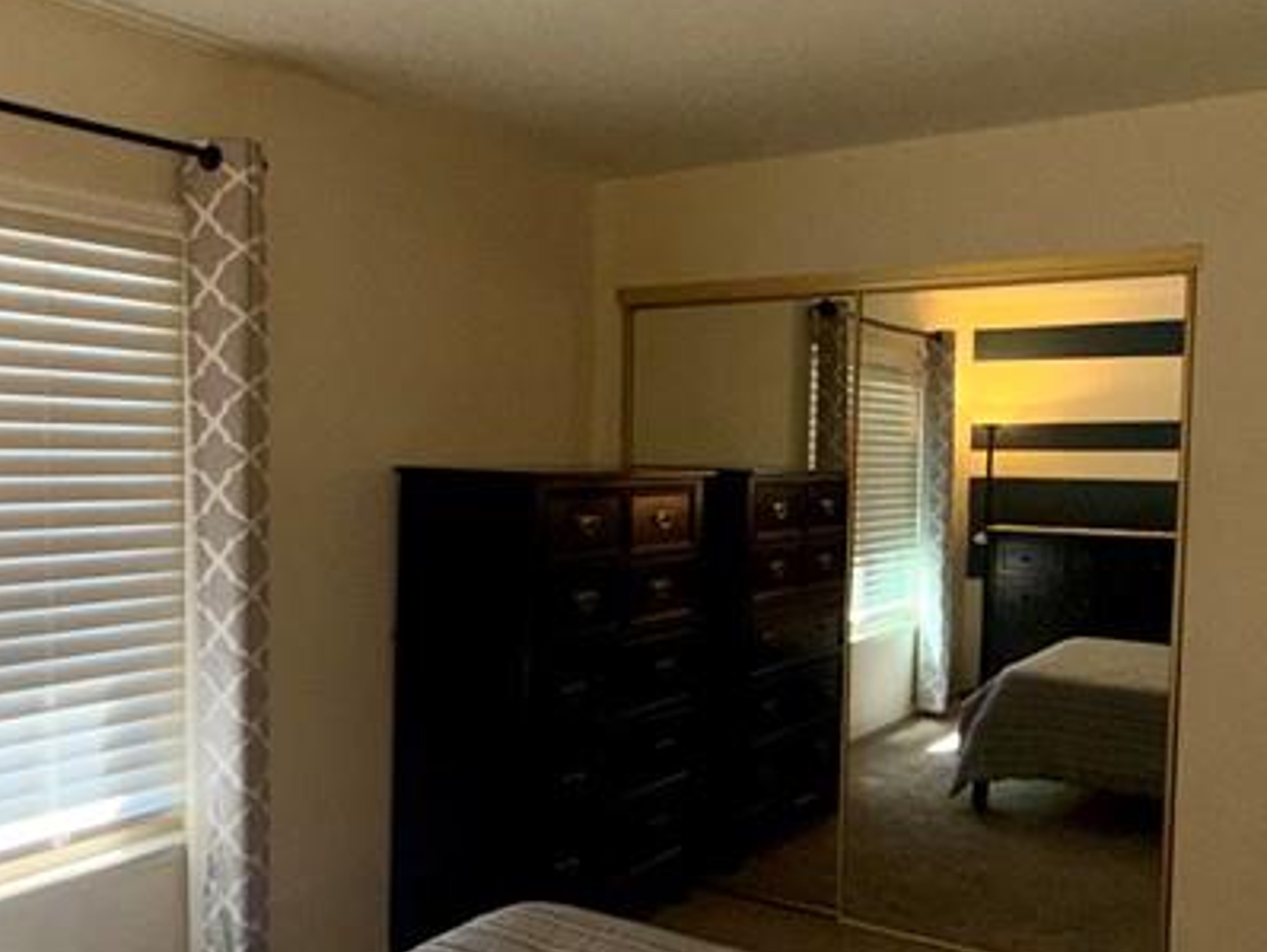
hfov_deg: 50.8
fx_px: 1318
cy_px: 519
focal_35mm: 36
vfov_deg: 39.7
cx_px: 478
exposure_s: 1/122
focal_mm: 2.22
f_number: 2.2
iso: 50
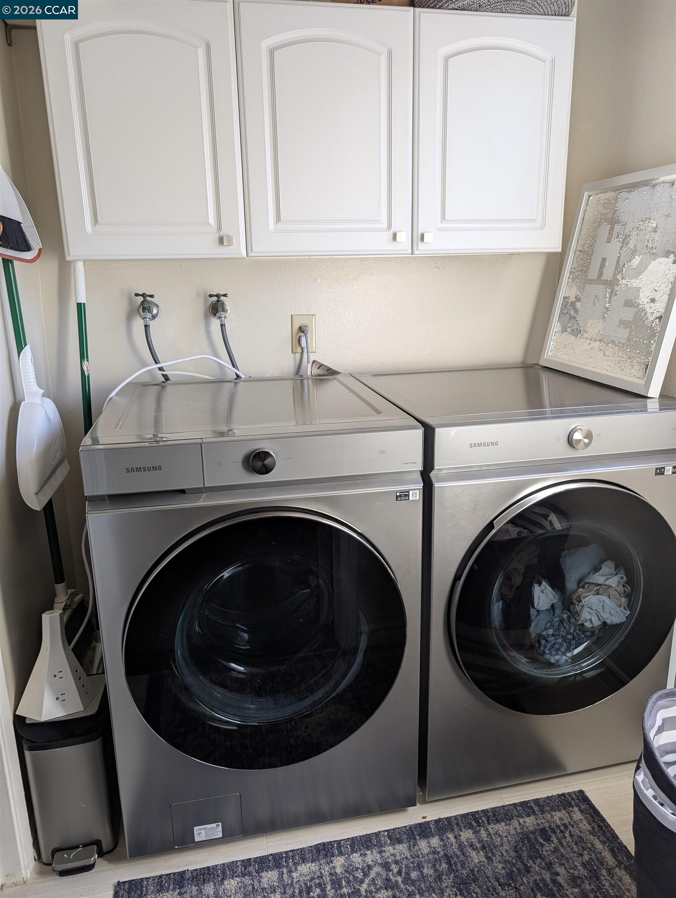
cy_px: 449
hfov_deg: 56.9
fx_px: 624
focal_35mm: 24
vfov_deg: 71.5
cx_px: 338
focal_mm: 6.9
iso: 20
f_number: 1.68
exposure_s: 1/38.8
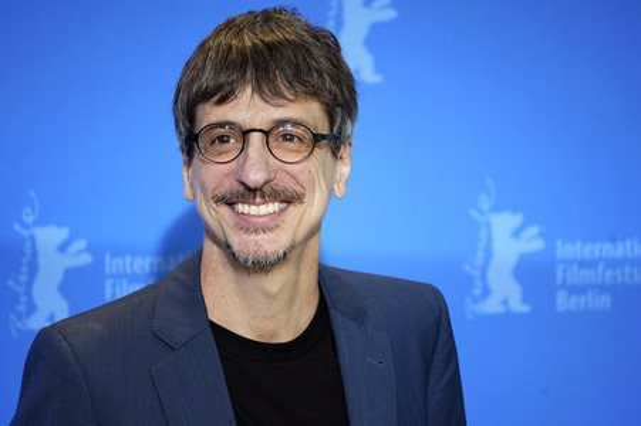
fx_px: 3558
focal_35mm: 200
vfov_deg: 6.9
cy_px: 213
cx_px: 320
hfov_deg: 10.3
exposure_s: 1/200
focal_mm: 200
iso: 3200
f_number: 5.6
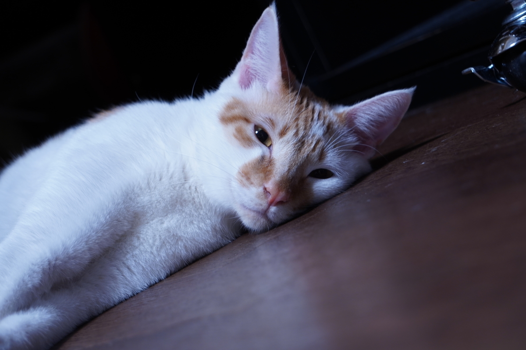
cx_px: 263
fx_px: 2235
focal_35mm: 153
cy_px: 175
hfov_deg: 13.4
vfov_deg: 9.0
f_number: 5.6
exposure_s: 1/10
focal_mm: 102
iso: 400
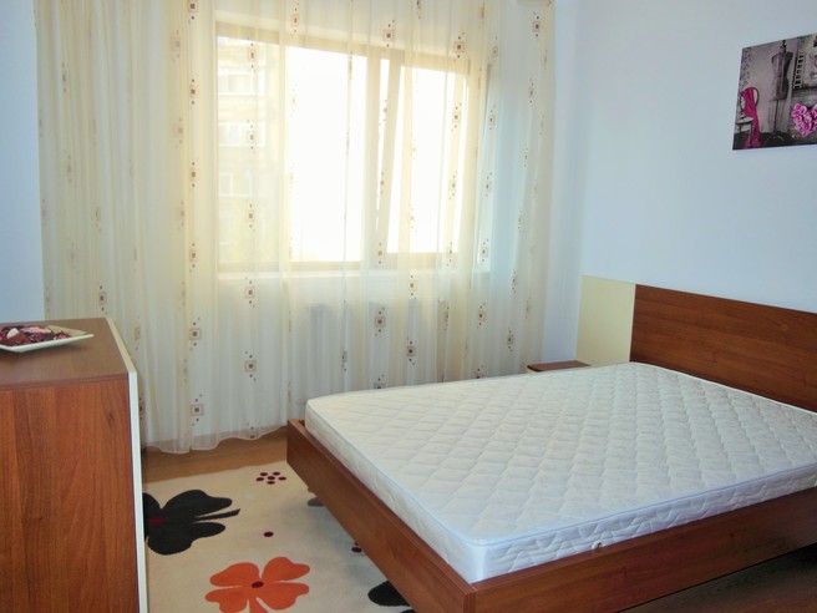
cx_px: 408
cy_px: 306
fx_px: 684
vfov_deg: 48.2
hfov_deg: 61.7
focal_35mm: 29
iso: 125
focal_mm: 5.2
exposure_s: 1/100
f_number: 3.7
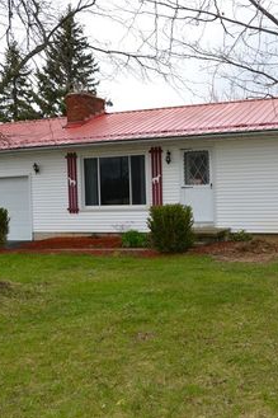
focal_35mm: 41
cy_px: 209
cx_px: 175
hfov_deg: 32.4
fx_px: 475
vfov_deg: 47.4
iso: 100
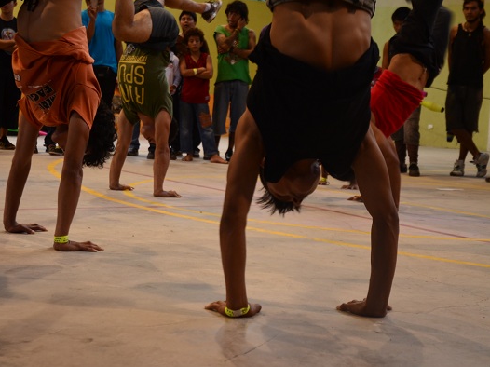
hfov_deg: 17.1
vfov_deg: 12.9
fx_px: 1627
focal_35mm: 115
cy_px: 184
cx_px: 214
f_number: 4.5
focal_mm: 70
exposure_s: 1/30
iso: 400
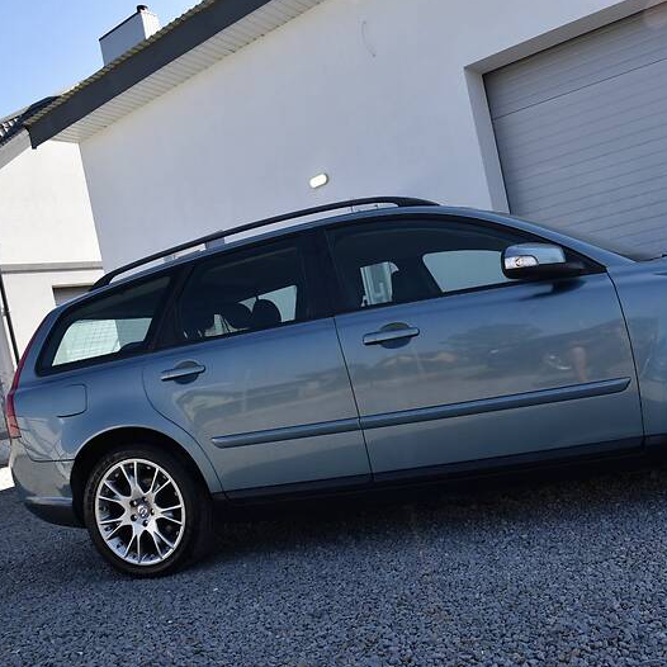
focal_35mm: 31
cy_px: 332
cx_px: 478
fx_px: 676
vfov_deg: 52.5
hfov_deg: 50.9
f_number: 8
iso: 250
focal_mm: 24
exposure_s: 1/250
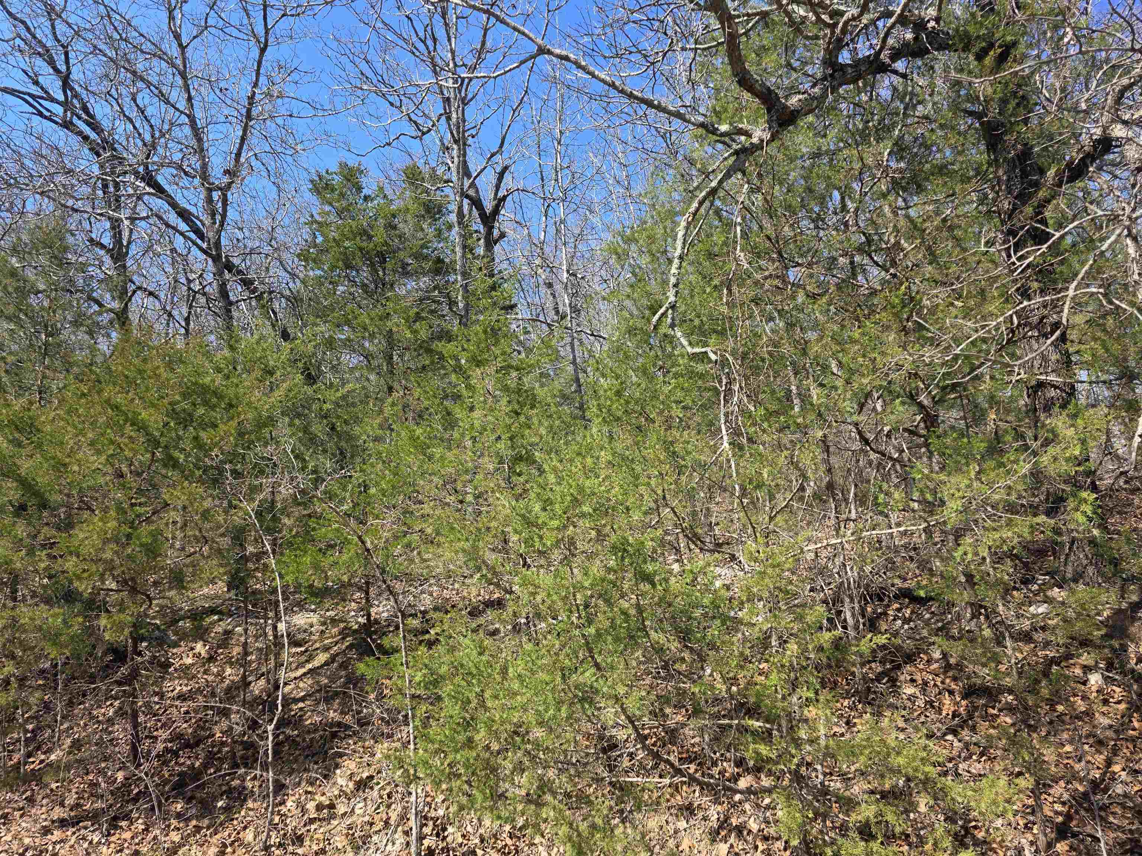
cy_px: 428
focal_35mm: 23
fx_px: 759
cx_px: 571
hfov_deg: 73.9
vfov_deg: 58.9
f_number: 1.7
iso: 80
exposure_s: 1/1930
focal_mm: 6.3
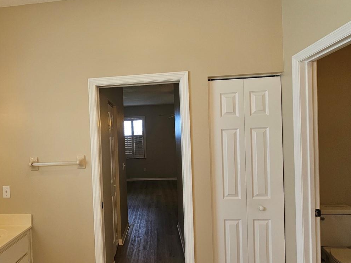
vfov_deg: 63.4
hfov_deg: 77.6
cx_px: 133
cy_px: 143
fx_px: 213
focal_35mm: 21
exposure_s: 1/120
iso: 80
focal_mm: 2.2
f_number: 2.2
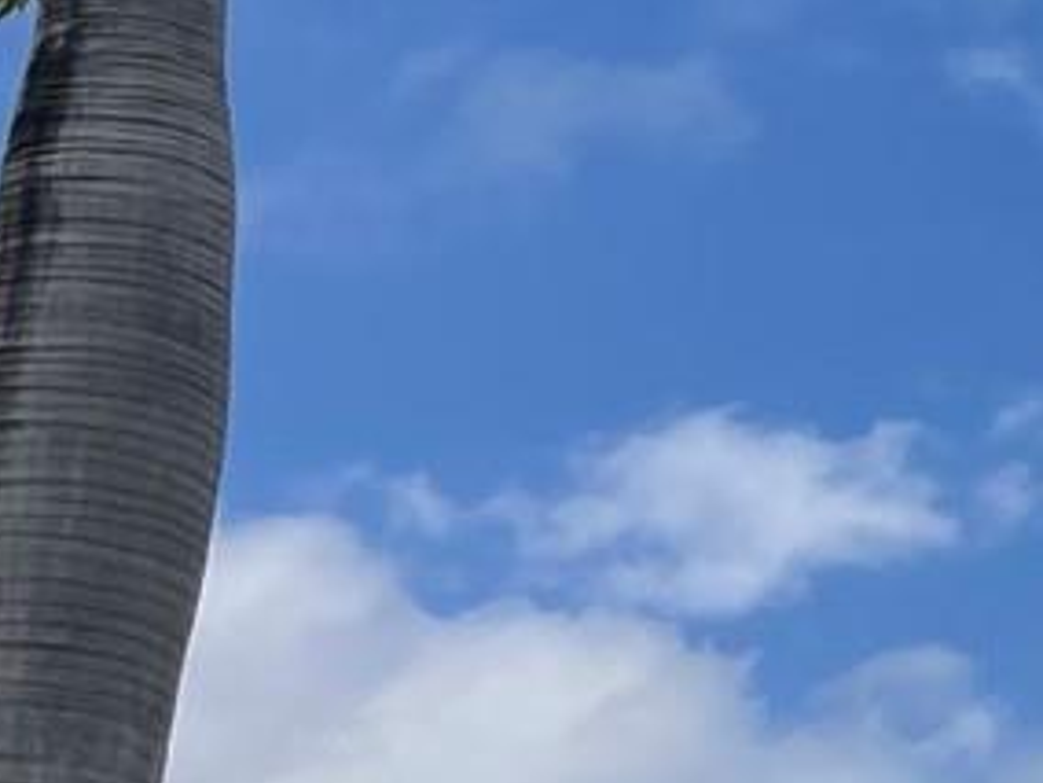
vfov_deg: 10.4
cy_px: 901
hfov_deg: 10.9
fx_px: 4248
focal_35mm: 141
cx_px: 2791
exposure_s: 1/6993
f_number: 1.6
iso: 32
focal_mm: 5.1
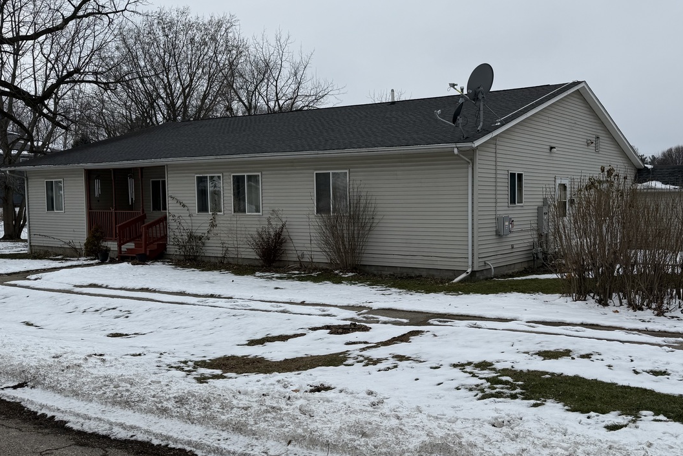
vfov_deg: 38.9
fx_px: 645
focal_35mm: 34
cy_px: 235
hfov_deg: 54.7
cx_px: 451
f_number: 1.78
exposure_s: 1/7353
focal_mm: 6.76
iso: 80
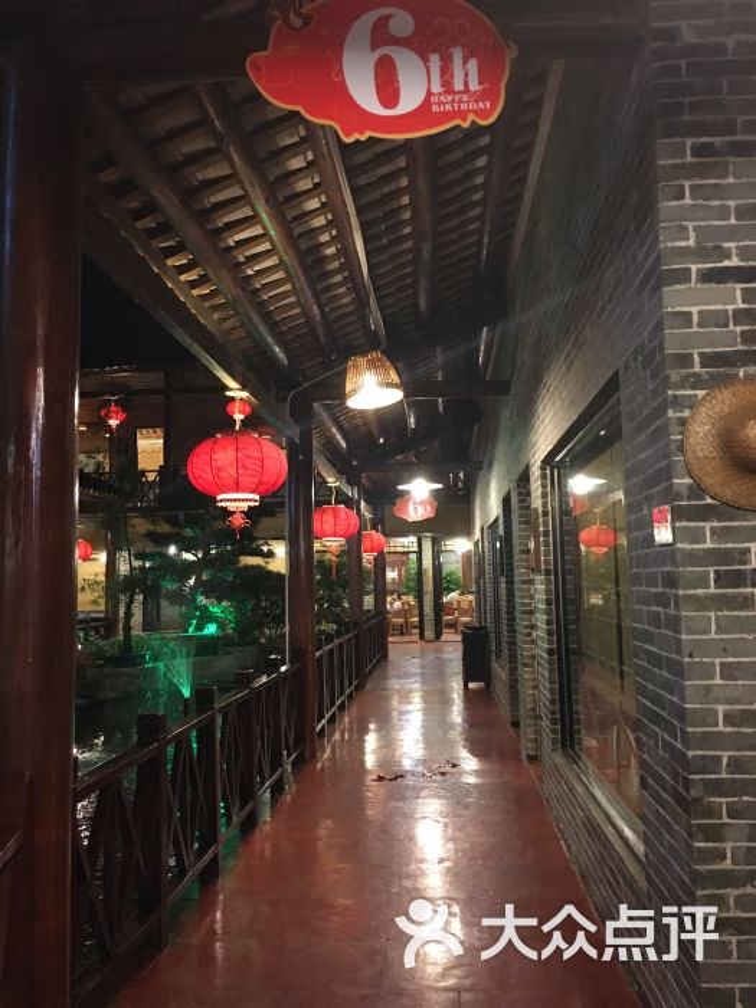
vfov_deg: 61.7
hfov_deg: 48.2
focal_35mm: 29
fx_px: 844
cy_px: 504
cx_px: 378
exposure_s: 1/17
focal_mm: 4.15
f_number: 2.2
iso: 250
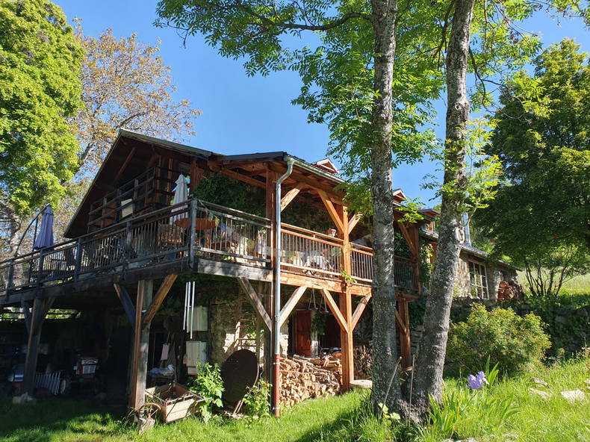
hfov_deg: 67.3
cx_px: 295
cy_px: 221
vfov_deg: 53.0
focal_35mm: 26
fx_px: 443
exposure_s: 1/514
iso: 50
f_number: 2.4
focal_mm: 4.32
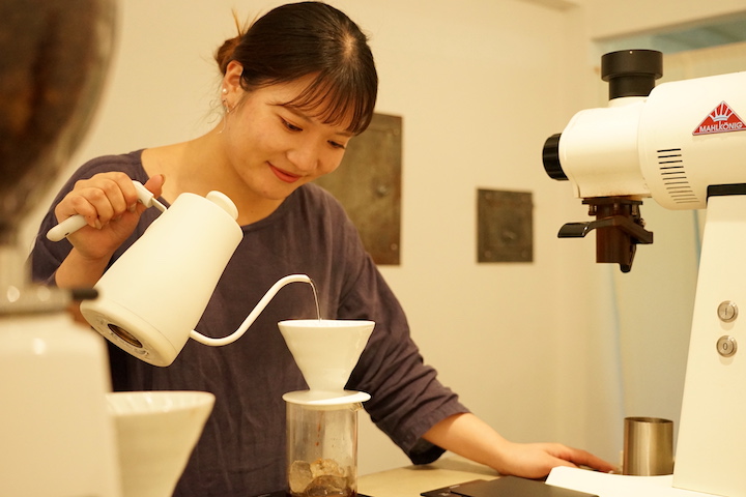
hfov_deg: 42.7
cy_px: 248
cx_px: 373
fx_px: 953
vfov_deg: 29.2
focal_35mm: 46
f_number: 4
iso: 4000
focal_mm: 46
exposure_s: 1/320
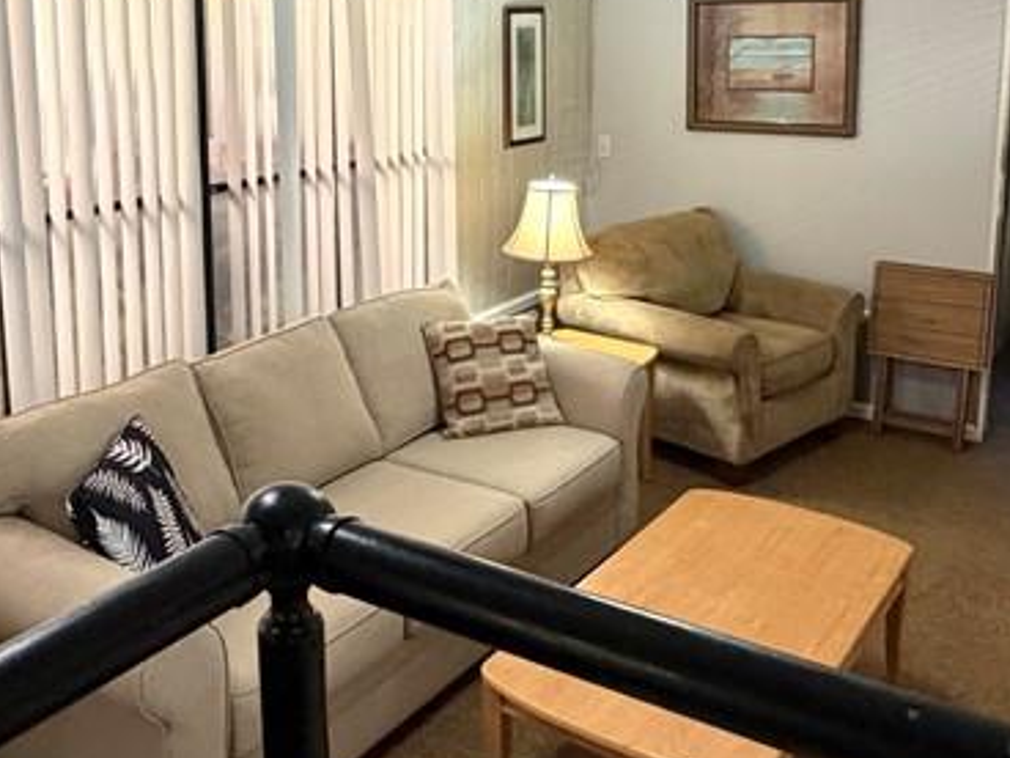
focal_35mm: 39
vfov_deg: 35.9
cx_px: 469
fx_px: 1138
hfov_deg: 47.8
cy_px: 179
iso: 400
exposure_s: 1/60
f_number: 2.2
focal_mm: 2.22
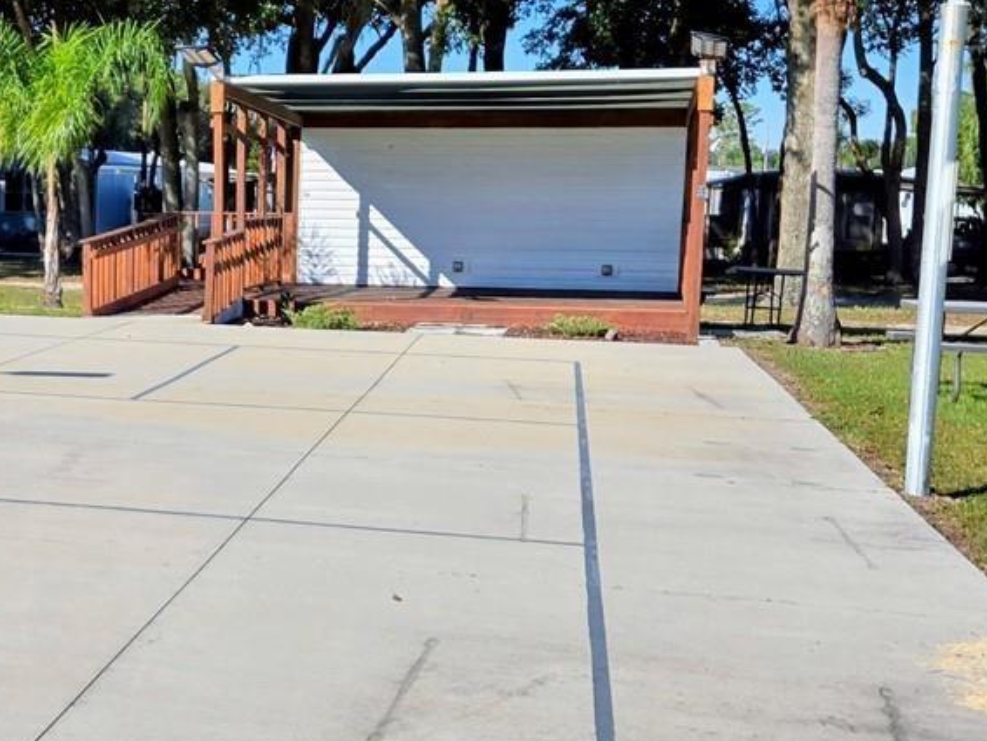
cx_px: 61
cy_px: 389
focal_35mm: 65
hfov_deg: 28.4
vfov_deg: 22.6
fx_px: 1854
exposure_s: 1/2259
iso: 25
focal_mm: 5.4
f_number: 1.8
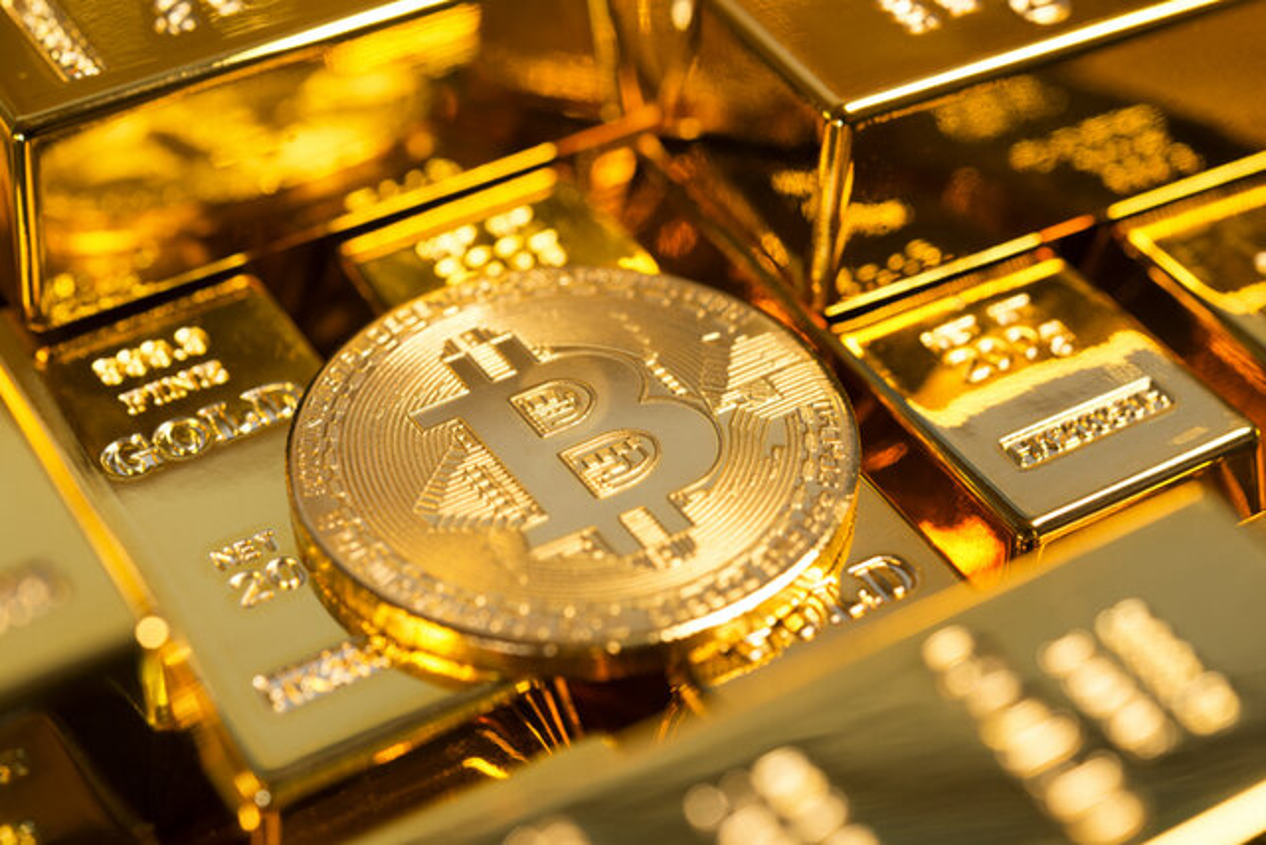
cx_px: 633
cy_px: 422
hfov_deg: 33.4
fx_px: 2110
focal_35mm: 60
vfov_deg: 22.6
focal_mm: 60
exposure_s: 1/4
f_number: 8
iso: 100
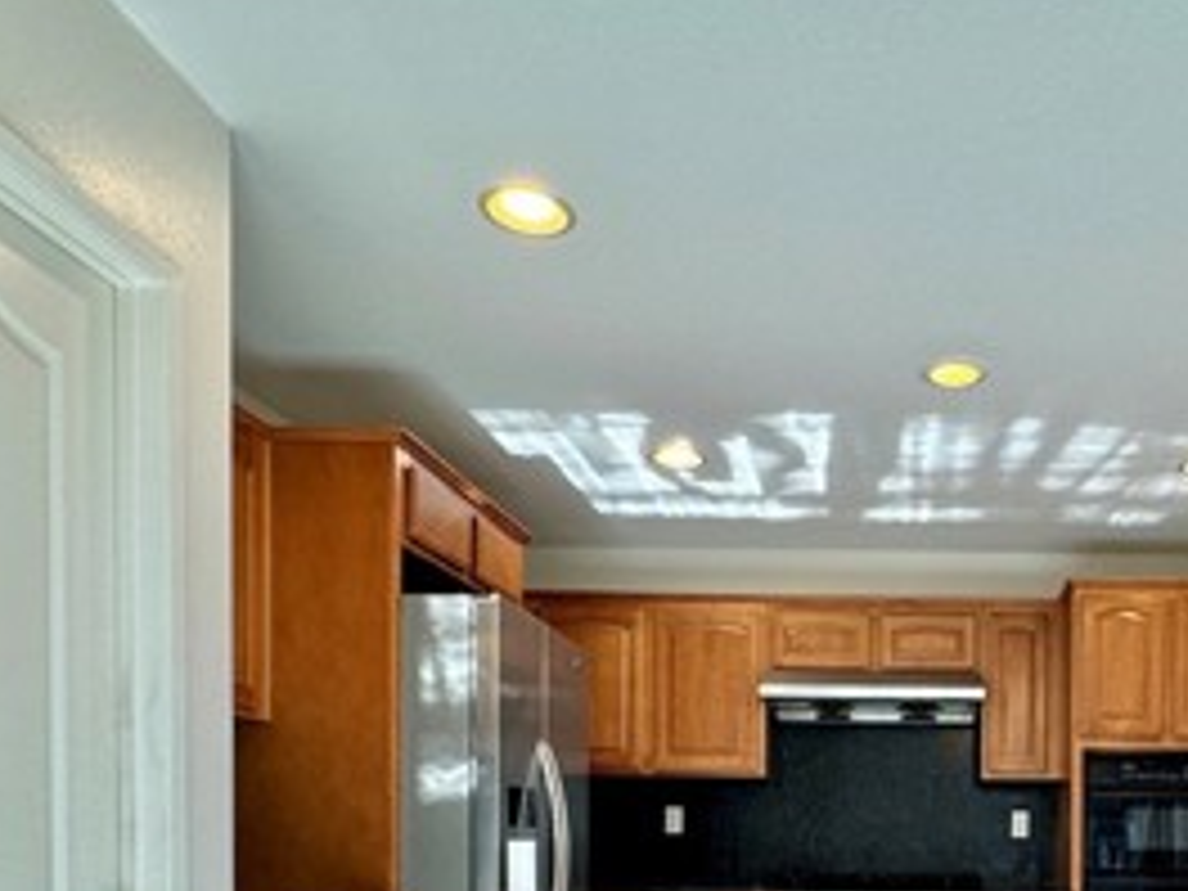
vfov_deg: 37.6
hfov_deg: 51.1
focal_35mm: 34
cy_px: 878
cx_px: 927
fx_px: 1167
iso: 160
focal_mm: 2.22
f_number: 2.2
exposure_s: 1/120
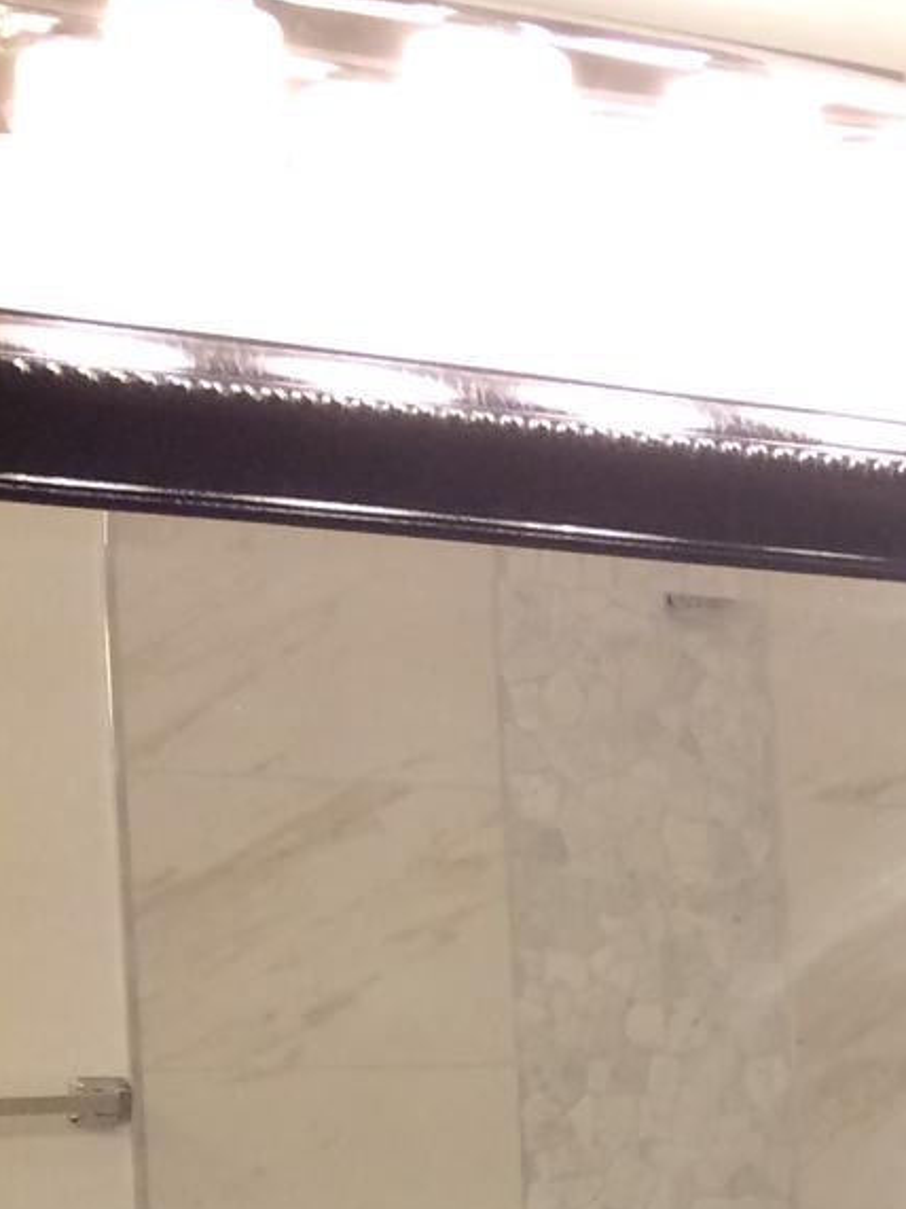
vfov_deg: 18.0
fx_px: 3631
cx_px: 2163
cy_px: 1438
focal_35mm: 104
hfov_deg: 11.7
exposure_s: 1/30
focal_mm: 4.15
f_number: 2.2
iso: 64
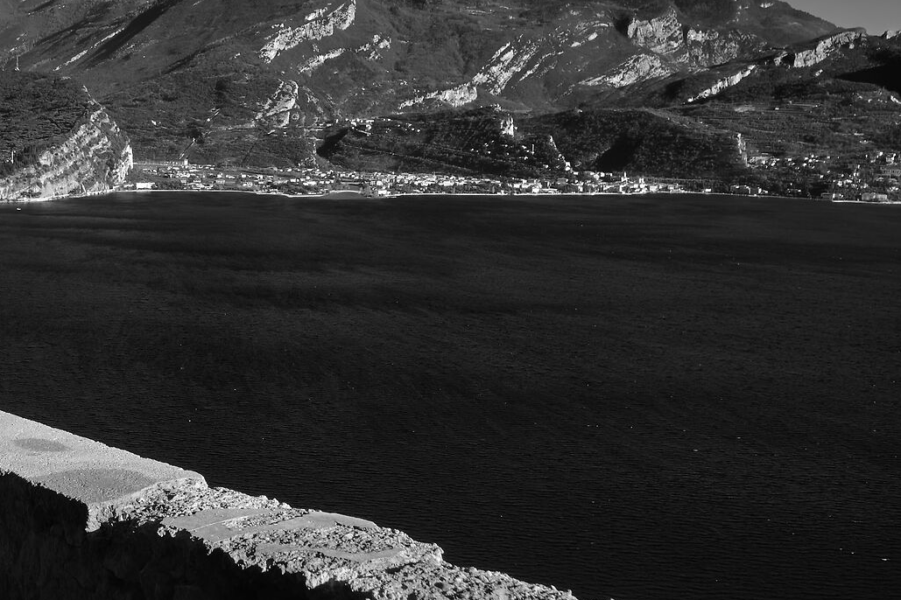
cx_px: 120
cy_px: 206
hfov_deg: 38.1
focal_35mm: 49
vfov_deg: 27.4
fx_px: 1226
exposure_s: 1/200
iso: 80
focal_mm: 14
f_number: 8
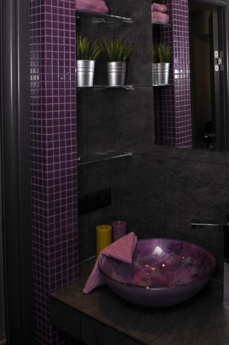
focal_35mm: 40
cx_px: 163
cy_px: 91
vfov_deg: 47.1
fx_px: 381
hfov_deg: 33.0
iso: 200
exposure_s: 1/200
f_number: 2.8
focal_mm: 17
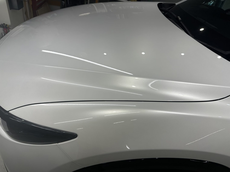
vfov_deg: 56.8
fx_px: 159
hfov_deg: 71.6
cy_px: 86
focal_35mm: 24
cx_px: 115
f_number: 1.78
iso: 80
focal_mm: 6.86
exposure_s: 1/663
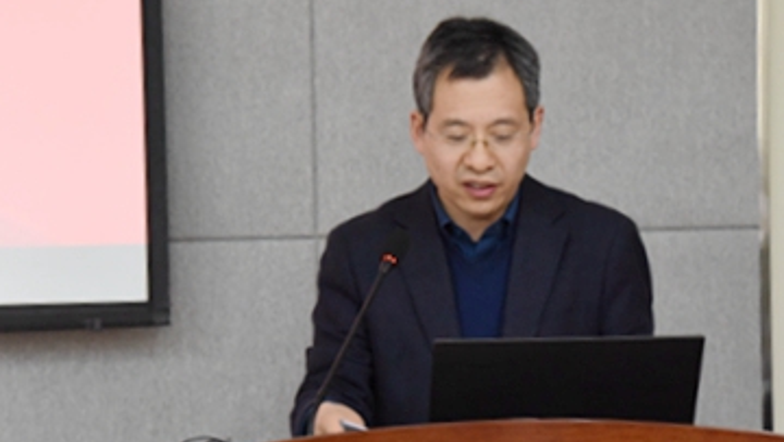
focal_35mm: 136
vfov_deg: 8.9
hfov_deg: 15.8
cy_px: 257
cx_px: 466
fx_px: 2829
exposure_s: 1/125
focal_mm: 78
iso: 3200
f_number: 5.6
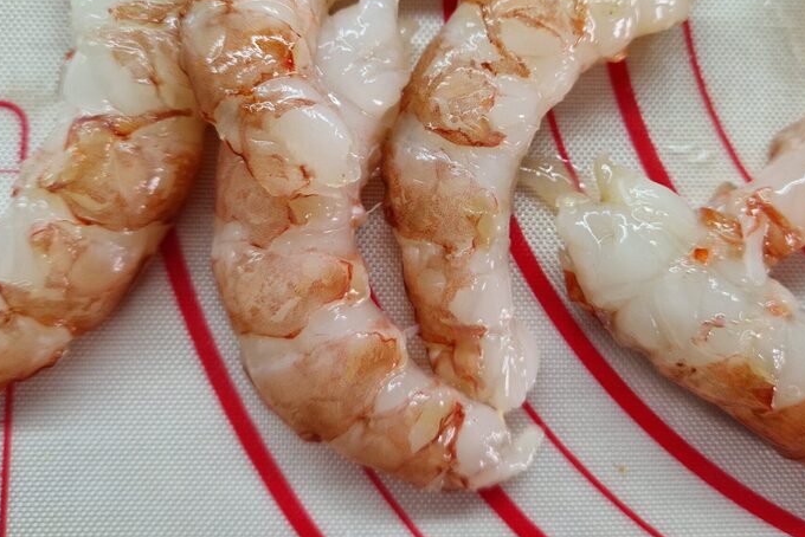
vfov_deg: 36.7
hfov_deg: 52.9
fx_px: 805
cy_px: 198
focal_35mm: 36
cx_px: 461
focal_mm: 5.4
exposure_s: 1/180
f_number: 1.8
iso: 160
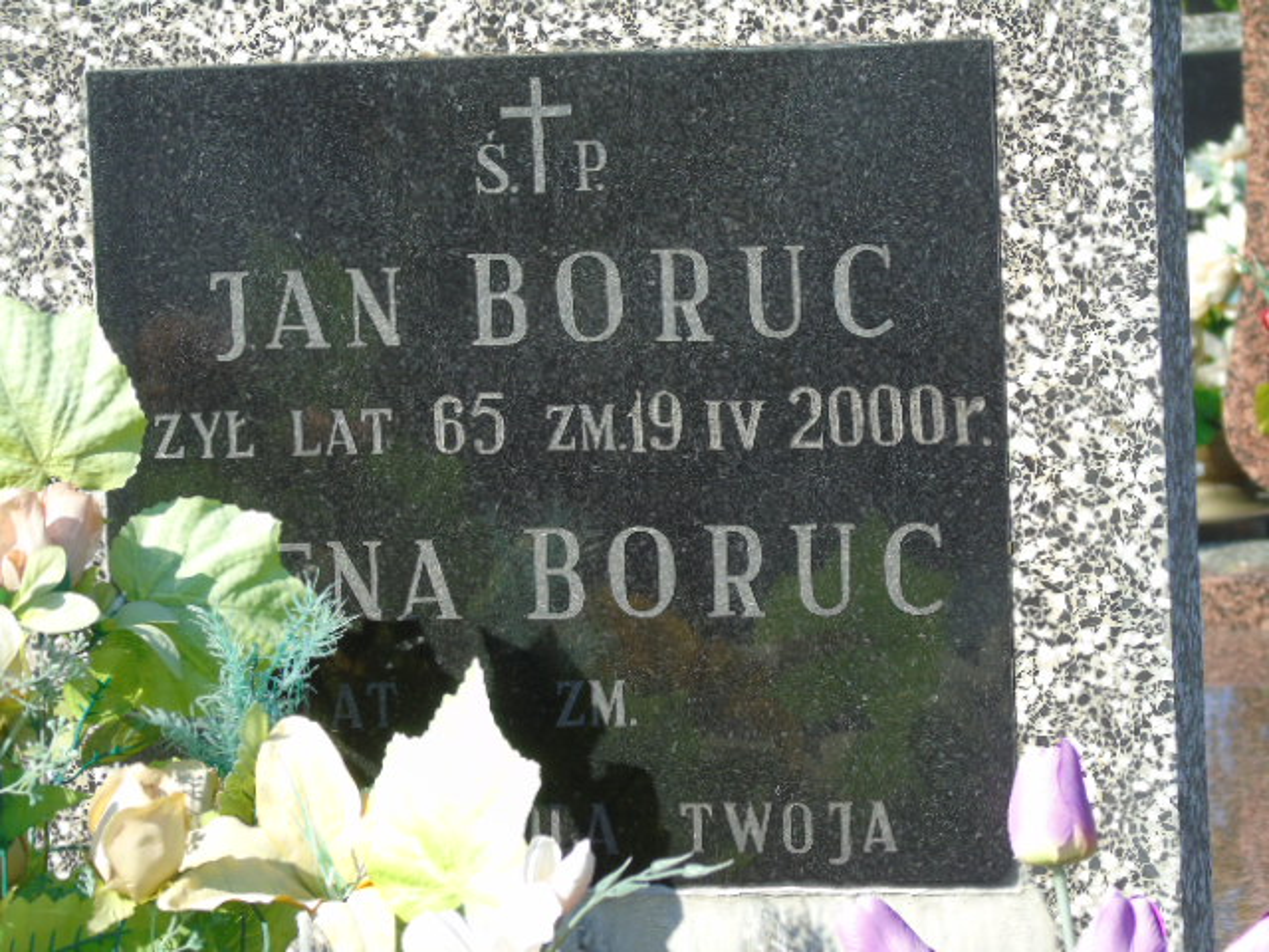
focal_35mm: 186
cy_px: 476
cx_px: 634
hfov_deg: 10.6
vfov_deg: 8.0
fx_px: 6819
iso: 80
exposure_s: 1/250
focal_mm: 33
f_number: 5
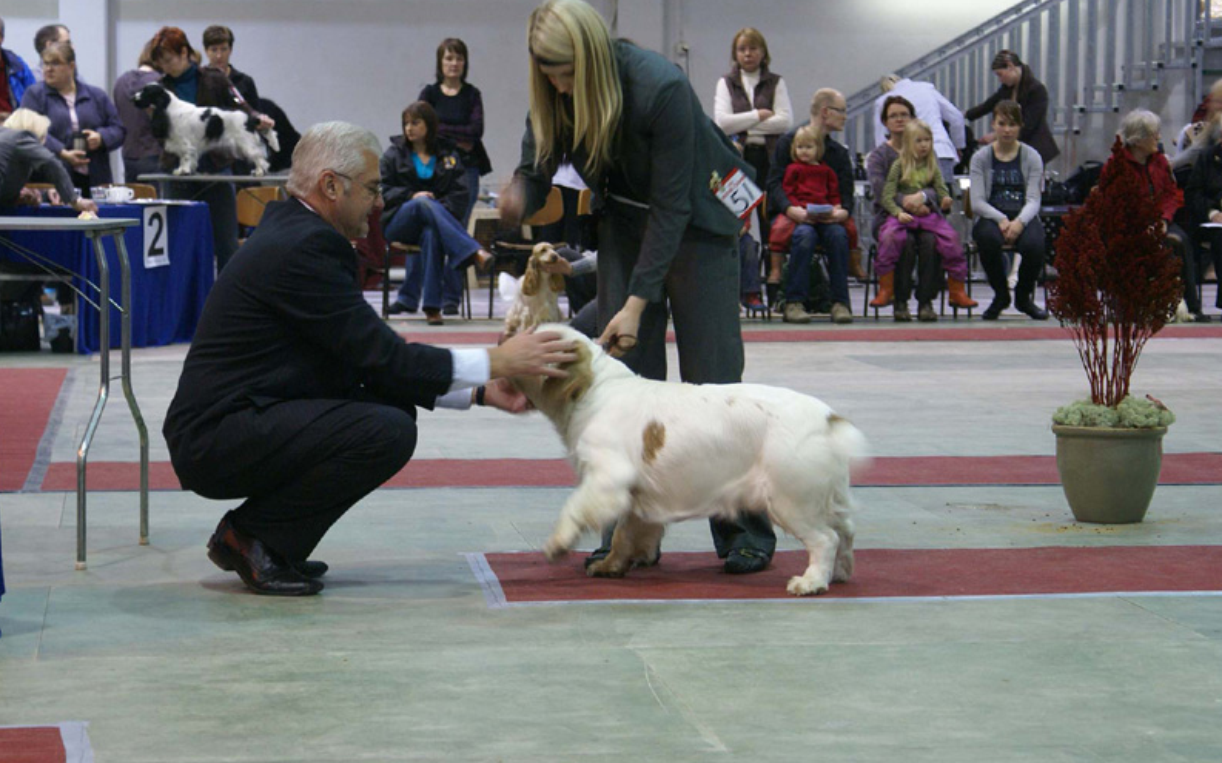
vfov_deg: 12.1
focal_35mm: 108
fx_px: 3595
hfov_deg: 19.3
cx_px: 610
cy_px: 365
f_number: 5.6
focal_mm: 70
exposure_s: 1/20
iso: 400
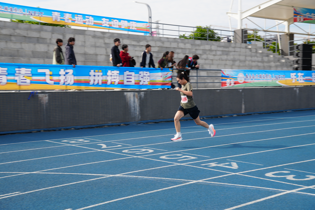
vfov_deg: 26.6
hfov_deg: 39.1
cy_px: 105
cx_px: 158
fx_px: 443
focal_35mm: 51
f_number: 9
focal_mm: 33.8
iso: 100
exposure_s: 1/125
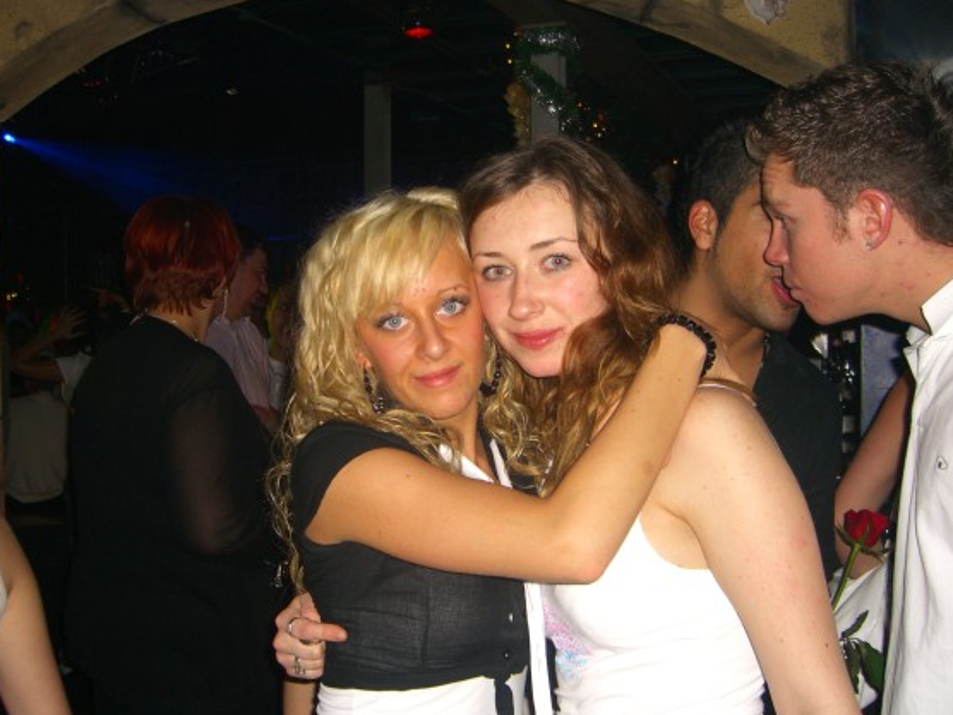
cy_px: 372
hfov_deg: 45.8
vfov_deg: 35.1
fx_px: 1129
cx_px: 454
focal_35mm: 41
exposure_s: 1/60
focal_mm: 7.9
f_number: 2.8
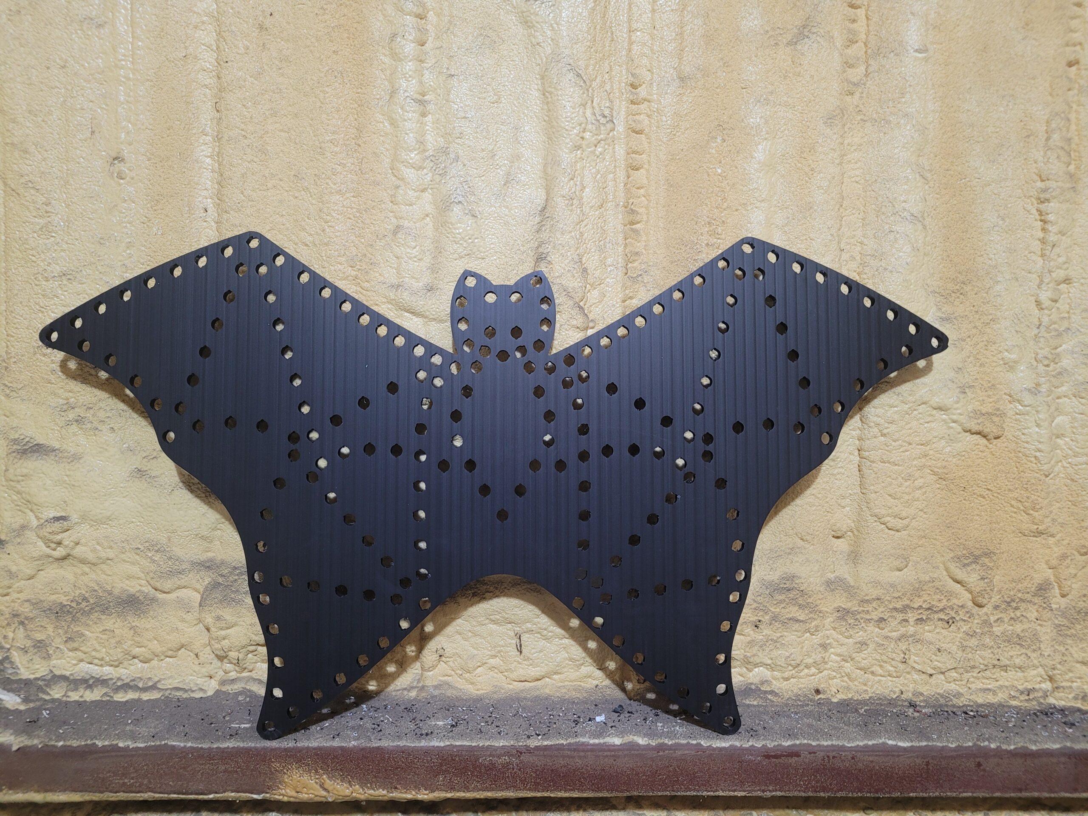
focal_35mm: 26
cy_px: 408
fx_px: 817
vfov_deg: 53.1
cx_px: 544
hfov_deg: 67.3
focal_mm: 5.4
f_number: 1.8
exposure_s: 1/40
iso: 250
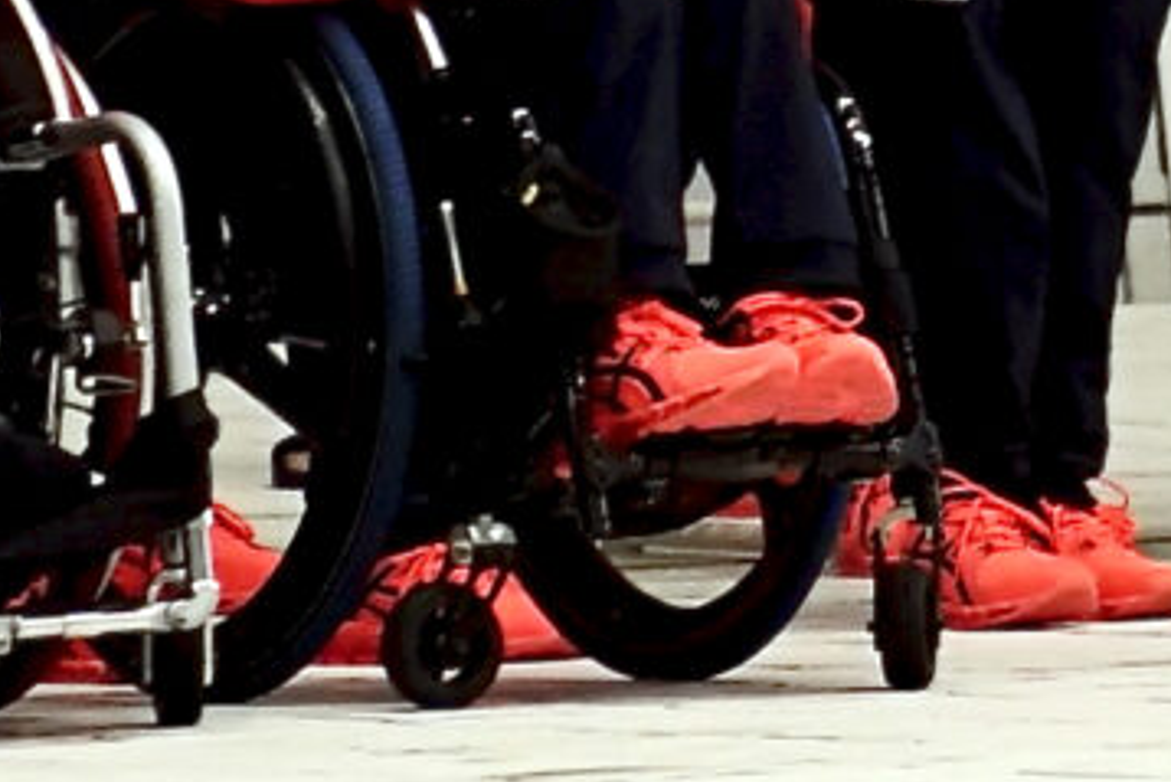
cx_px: 1004
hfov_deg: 4.1
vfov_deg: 2.7
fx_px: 16270
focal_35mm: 500
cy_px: -213
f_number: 2.8
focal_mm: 70
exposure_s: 1/160
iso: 800
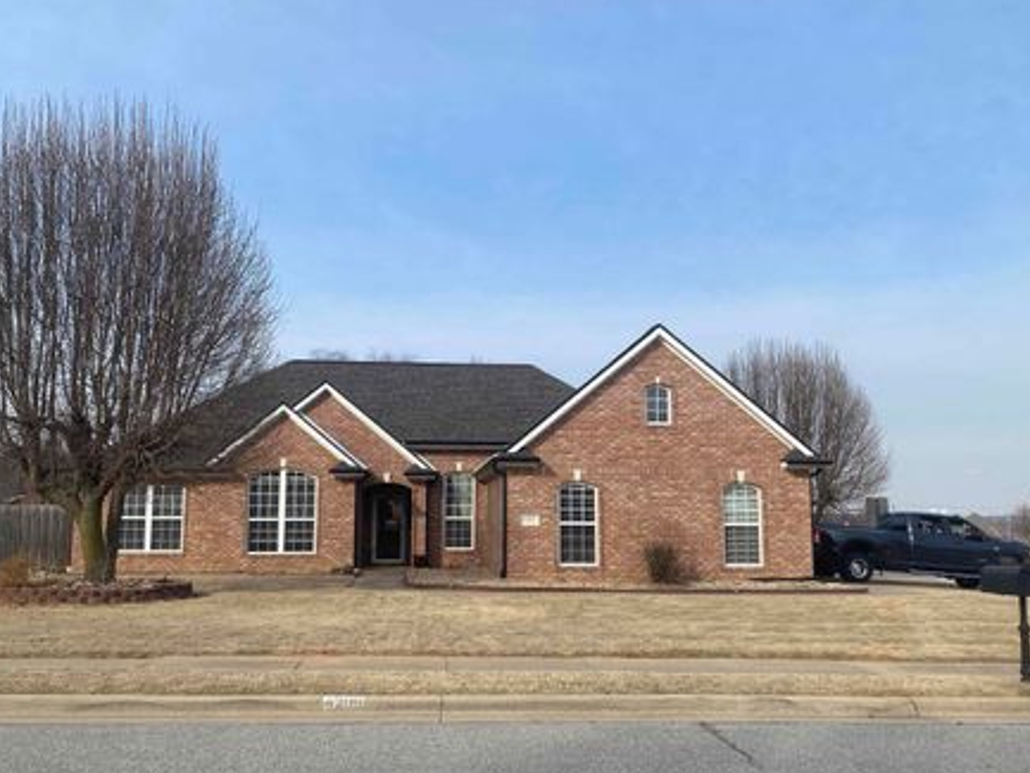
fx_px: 893
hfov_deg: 59.9
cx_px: 492
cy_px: 434
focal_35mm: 30
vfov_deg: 46.7
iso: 32
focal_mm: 4.25
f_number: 1.8
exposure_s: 1/2358
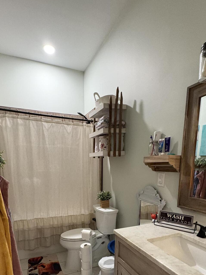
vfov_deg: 72.2
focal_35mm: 22
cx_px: 96
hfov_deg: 61.0
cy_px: 199
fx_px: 175
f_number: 2.2
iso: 800
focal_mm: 2.22
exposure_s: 1/60
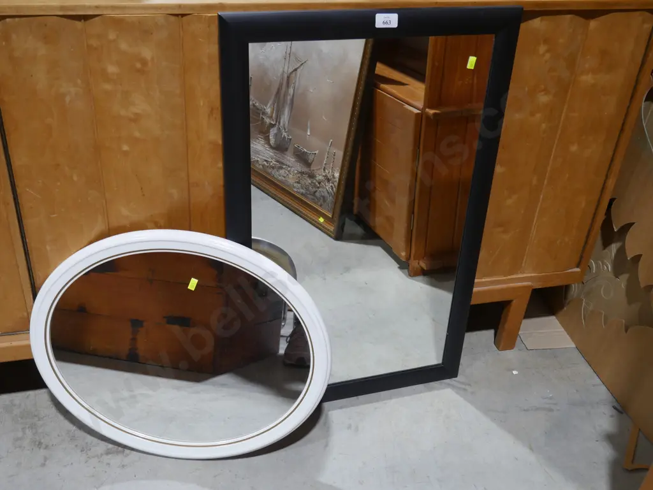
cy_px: 245
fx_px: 717
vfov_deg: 37.8
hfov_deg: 49.0
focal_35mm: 38
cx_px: 326
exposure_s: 1/60
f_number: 4.1
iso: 320
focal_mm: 19
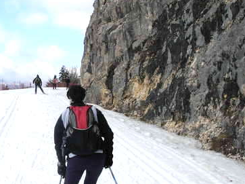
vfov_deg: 23.2
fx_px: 446
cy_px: 111
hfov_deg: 30.2
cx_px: 56
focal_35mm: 63
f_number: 4.9
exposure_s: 1/703
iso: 79
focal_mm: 6.3
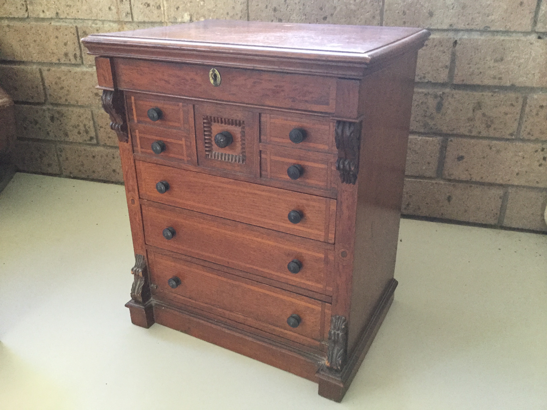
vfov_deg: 45.4
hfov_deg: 58.4
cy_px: 205
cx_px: 274
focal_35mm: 31
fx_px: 490
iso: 250
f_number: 2.4
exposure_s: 1/33
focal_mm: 3.3
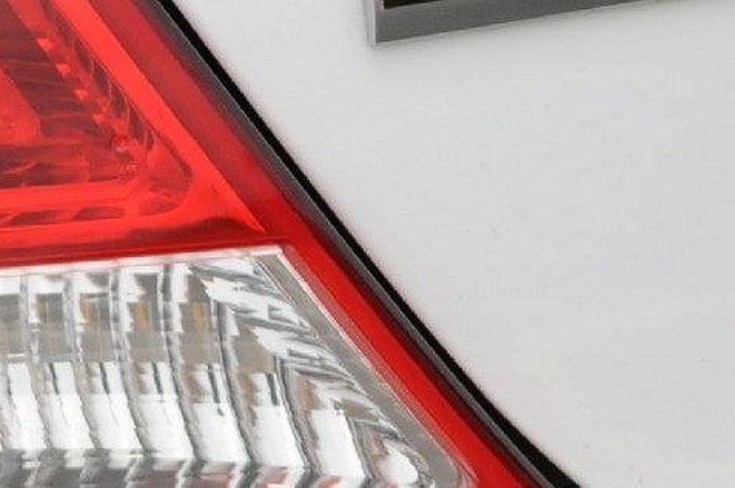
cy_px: -150
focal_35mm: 535
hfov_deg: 3.8
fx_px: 10912
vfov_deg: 2.6
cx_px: -522
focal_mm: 68
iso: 800
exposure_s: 1/1000
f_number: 5.6
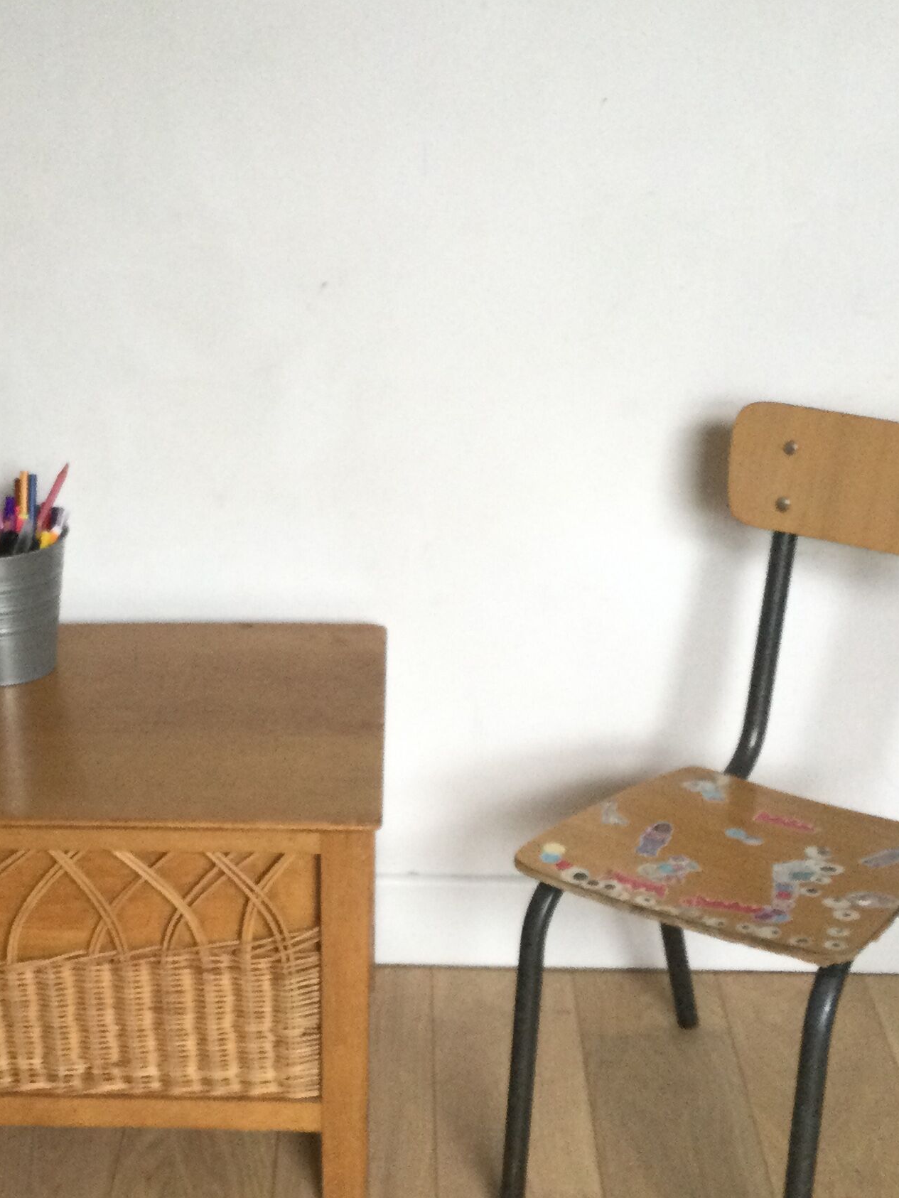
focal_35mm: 60
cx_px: 185
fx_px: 2077
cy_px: 824
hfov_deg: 24.1
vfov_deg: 31.9
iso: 200
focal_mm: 3.3
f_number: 2.4
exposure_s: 1/33
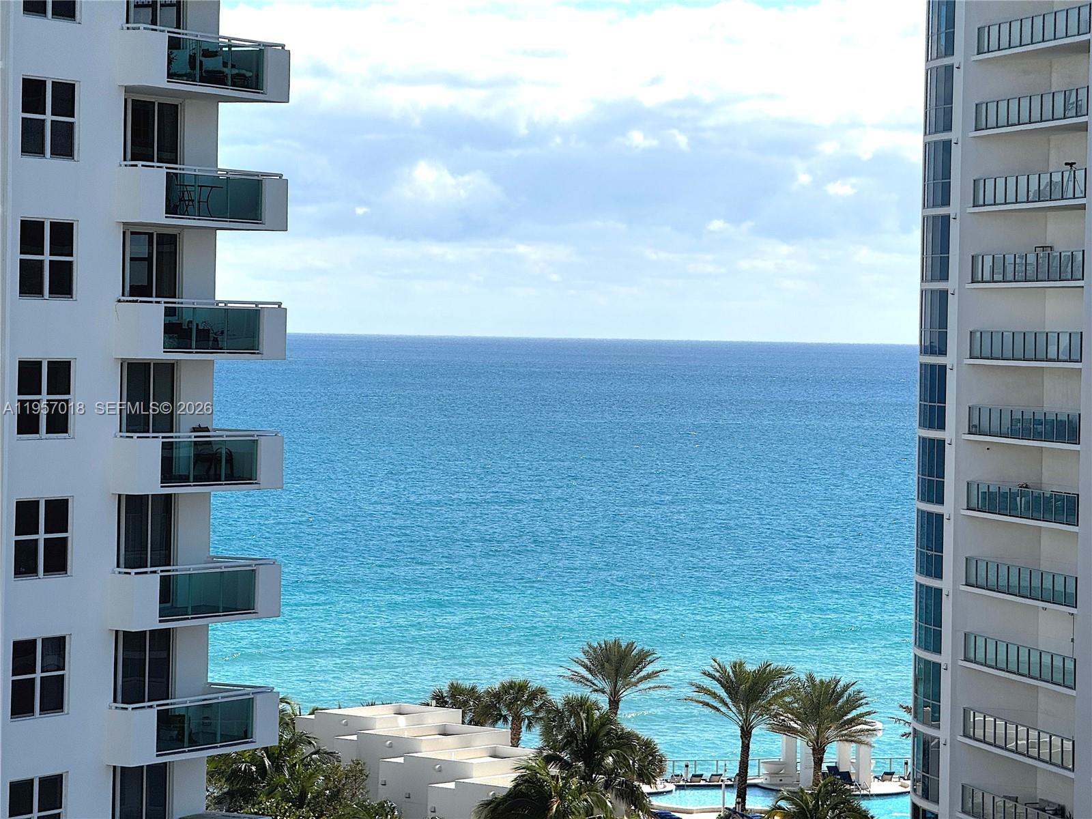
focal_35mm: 120
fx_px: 3786
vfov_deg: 12.3
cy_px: 410
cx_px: 546
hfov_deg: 16.4
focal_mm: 15.66
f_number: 2.8
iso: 50
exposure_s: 1/3058
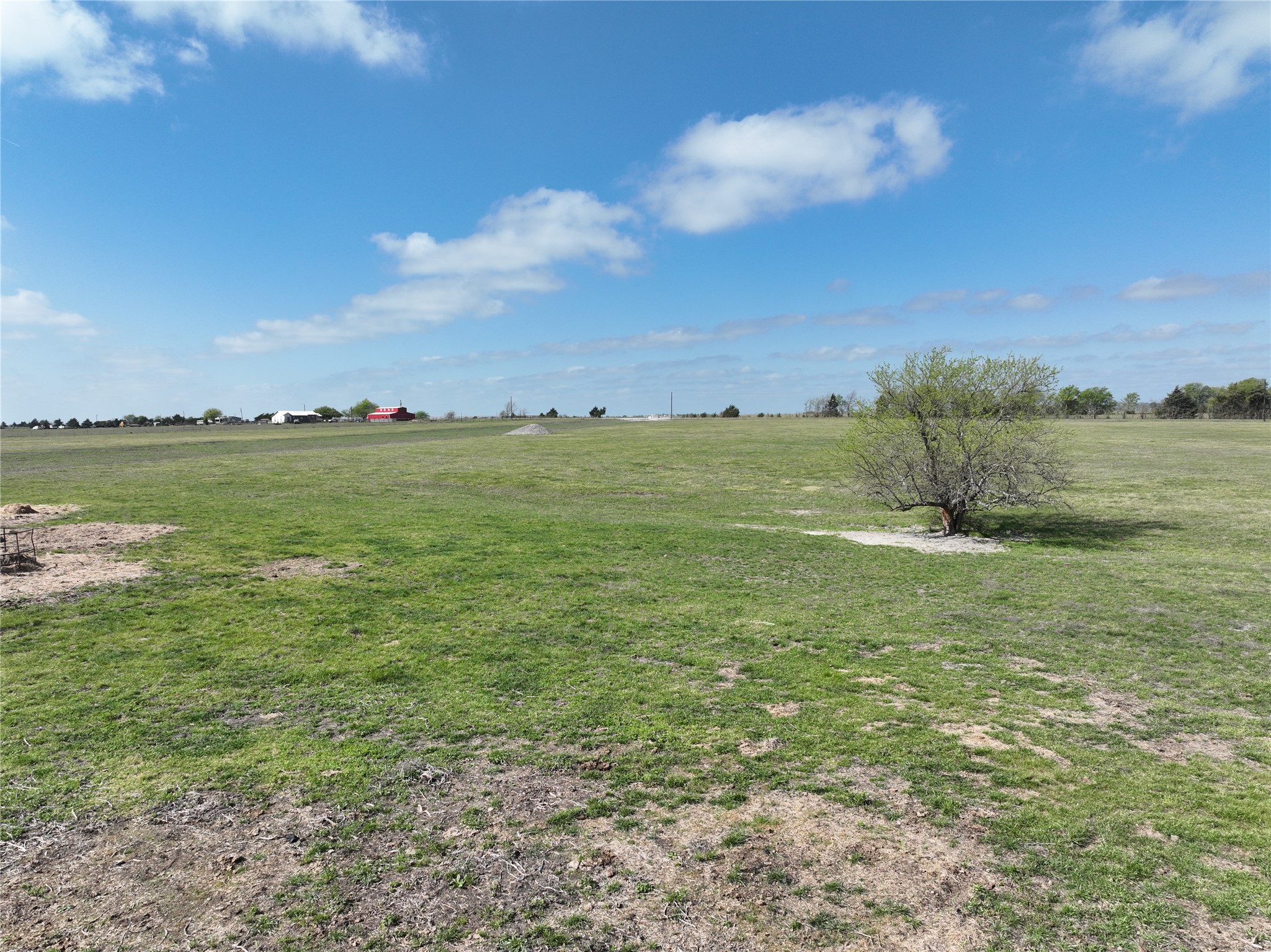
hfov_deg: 71.6
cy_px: 476
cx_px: 636
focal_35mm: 24
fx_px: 881
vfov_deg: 56.8
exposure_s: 1/1600
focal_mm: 12.29
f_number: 2.8
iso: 100
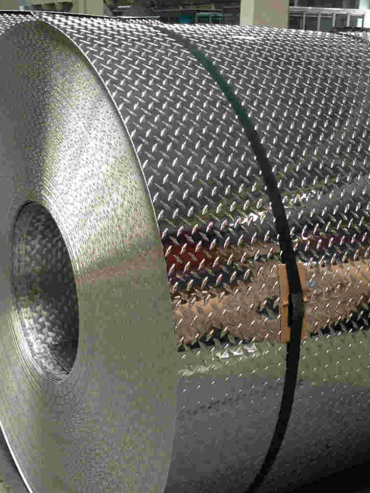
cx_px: 181
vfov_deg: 36.8
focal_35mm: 52
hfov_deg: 28.0
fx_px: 741
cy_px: 258
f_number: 2.4
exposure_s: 1/20
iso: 50
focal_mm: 4.12
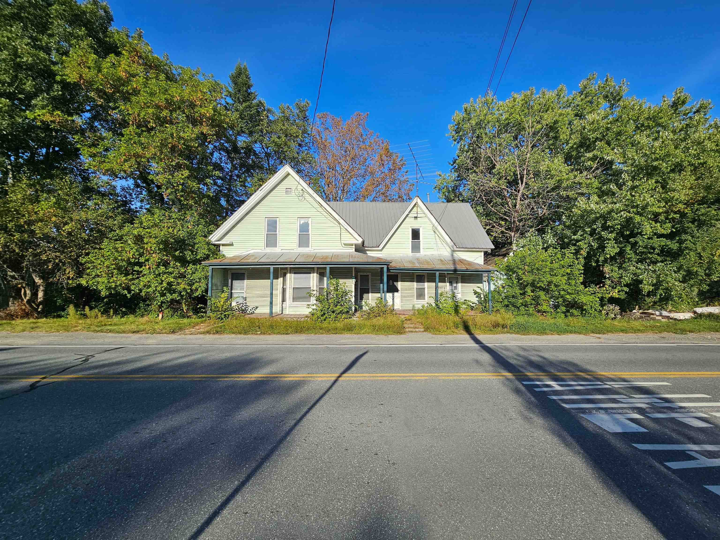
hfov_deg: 106.2
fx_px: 270
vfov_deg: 89.9
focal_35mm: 13
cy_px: 270
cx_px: 360
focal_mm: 2.2
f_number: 2.2
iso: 50
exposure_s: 1/1946
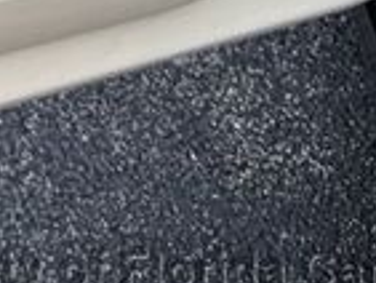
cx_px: -131
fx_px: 1185
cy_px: -315
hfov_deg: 16.9
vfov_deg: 11.9
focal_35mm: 109
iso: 125
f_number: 1.78
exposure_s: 1/121
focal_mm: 6.76
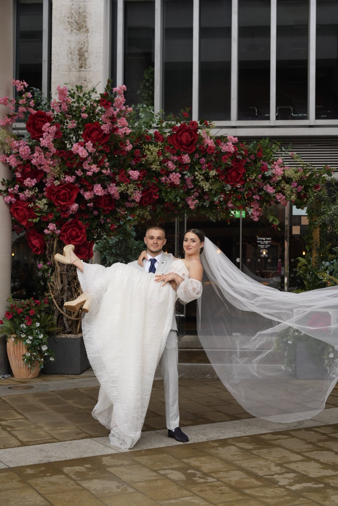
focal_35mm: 59
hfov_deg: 23.1
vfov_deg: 34.0
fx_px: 827
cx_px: 169
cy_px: 253
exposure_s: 1/160
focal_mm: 58.8
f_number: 5
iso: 320
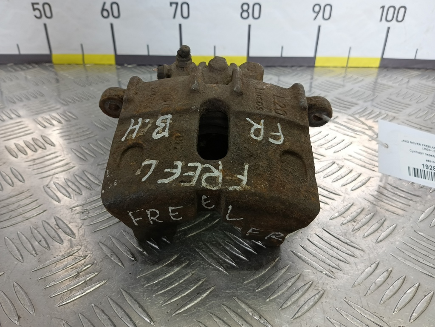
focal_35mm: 23
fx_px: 289
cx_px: 218
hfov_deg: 73.9
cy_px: 164
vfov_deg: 58.9
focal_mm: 4.11
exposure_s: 1/100
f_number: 1.6
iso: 117
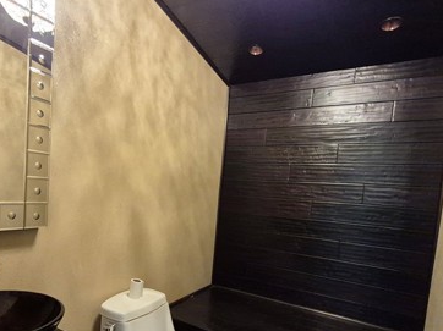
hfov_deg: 72.8
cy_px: 215
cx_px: 169
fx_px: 294
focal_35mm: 23
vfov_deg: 57.8
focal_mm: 1.74
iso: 800
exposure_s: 1/60
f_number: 2.2
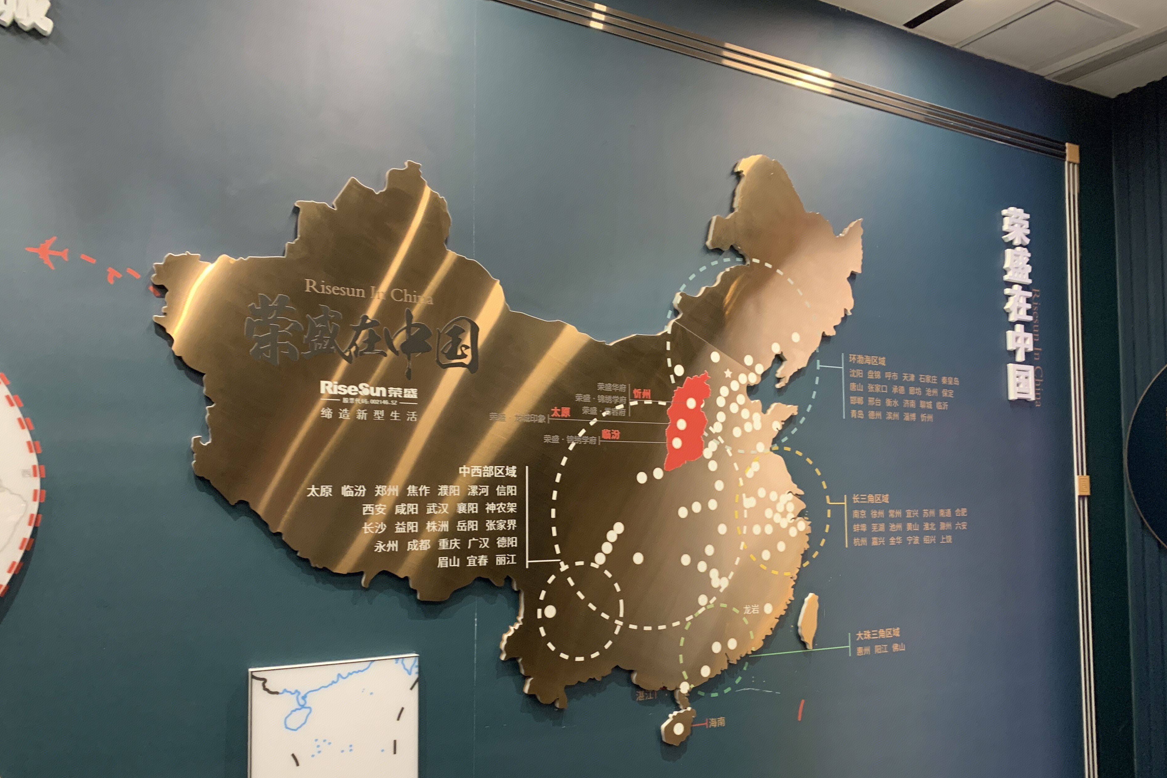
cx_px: 569
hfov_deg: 63.7
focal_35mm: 29
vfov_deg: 44.8
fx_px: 940
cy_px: 460
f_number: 1.8
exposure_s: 1/41
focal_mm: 4.25
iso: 400
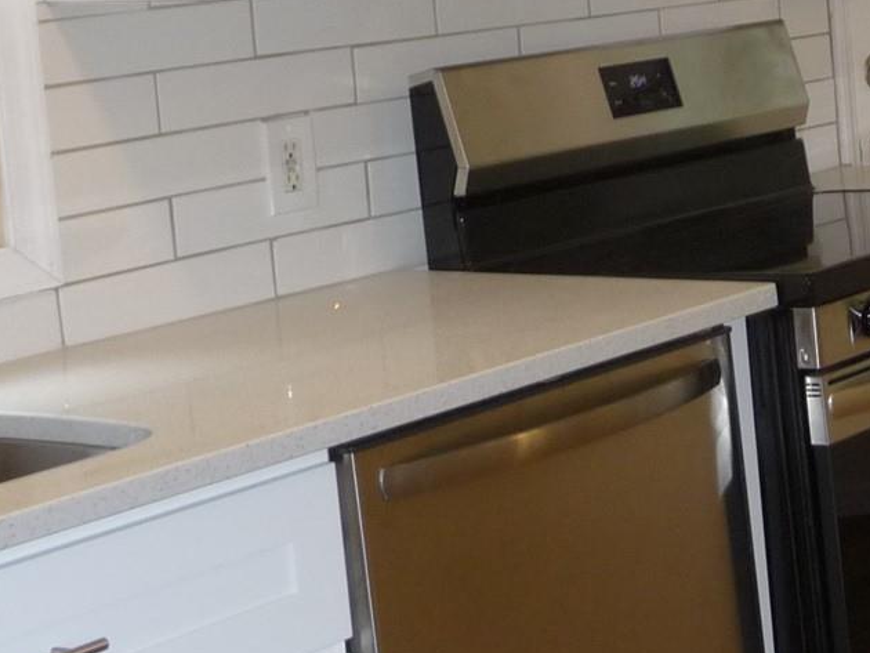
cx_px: 1188
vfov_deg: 16.0
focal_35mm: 91
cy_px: 29
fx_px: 2288
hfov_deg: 19.5
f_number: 3.3
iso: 160
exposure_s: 1/30
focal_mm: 4.7
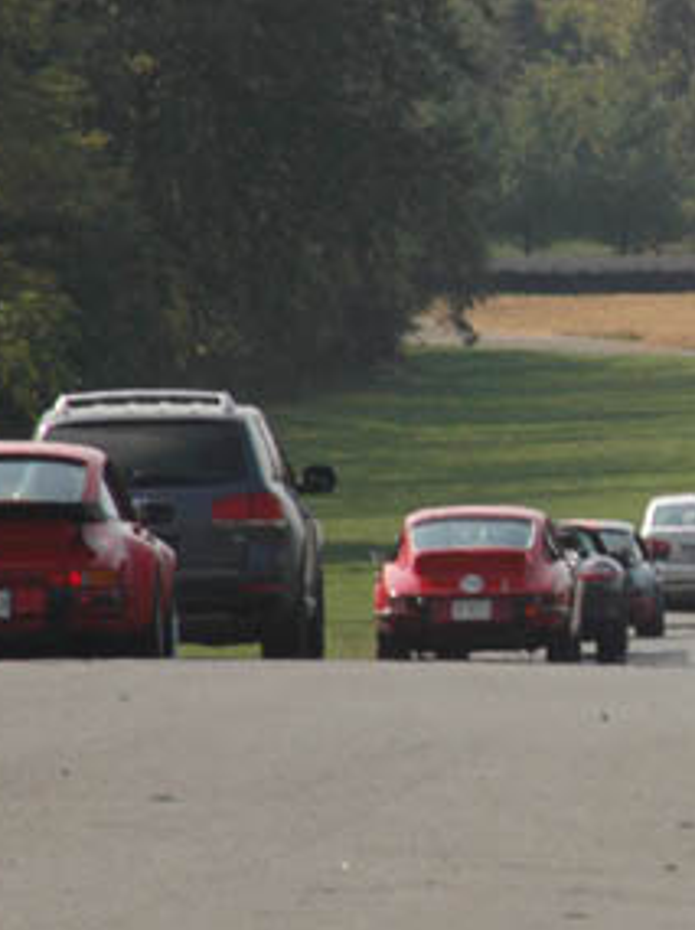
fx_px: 17601
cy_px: 465
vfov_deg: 3.0
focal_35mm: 656
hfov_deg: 2.3
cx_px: 604
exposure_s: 1/200
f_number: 20
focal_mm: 300
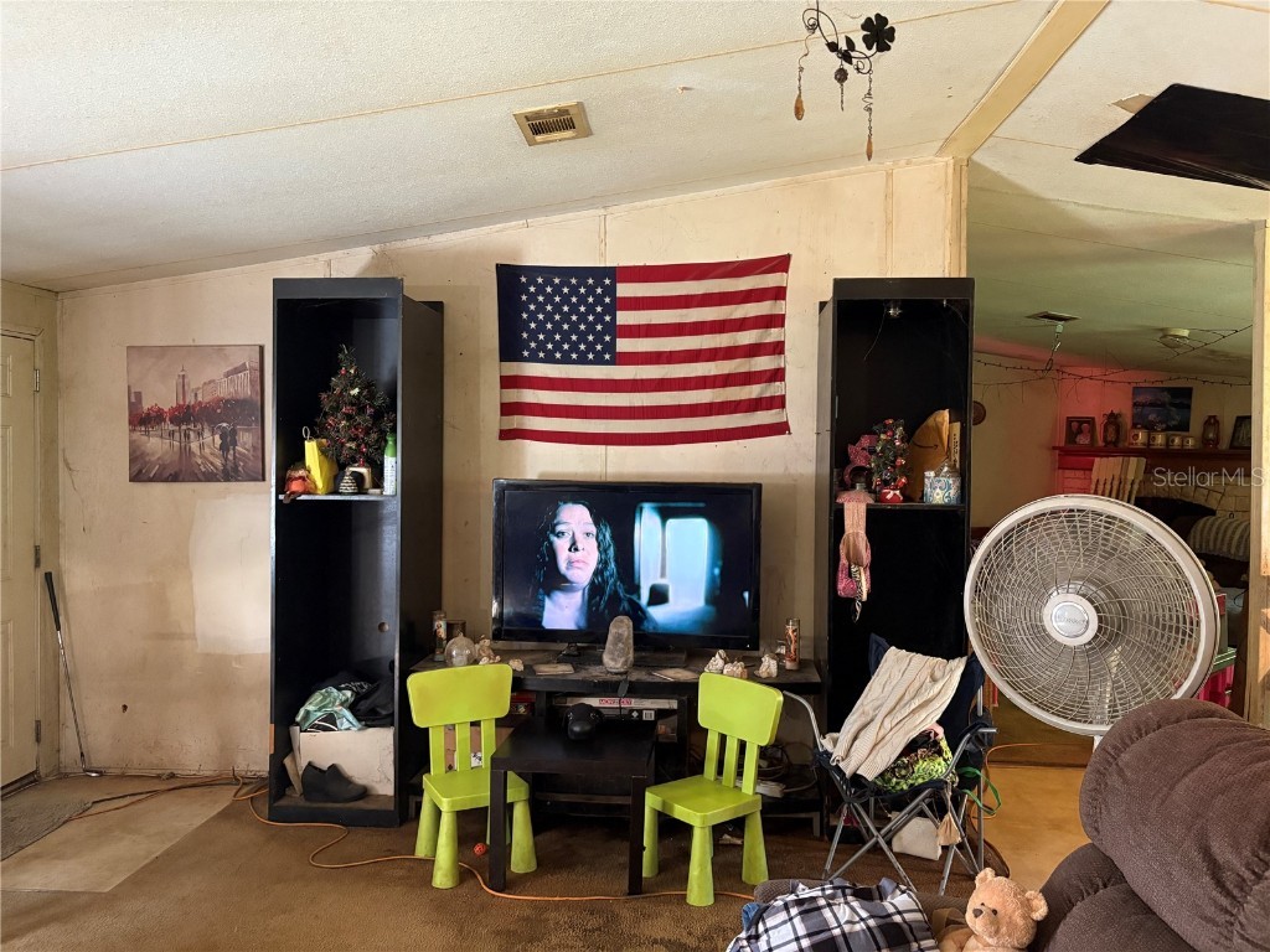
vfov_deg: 53.1
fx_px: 954
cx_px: 635
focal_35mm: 26
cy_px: 476
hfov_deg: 67.3
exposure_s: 1/33
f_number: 1.6
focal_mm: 5.96
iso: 500
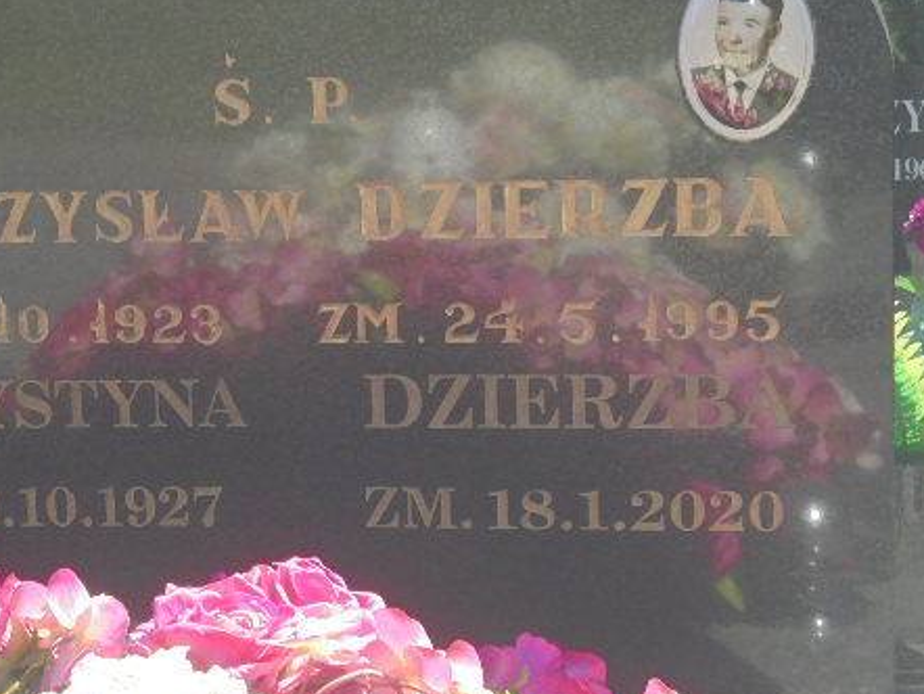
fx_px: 3632
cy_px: 391
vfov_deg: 10.9
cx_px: 274
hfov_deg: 14.5
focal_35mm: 136
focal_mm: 16.9
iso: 100
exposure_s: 1/160
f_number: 4.7
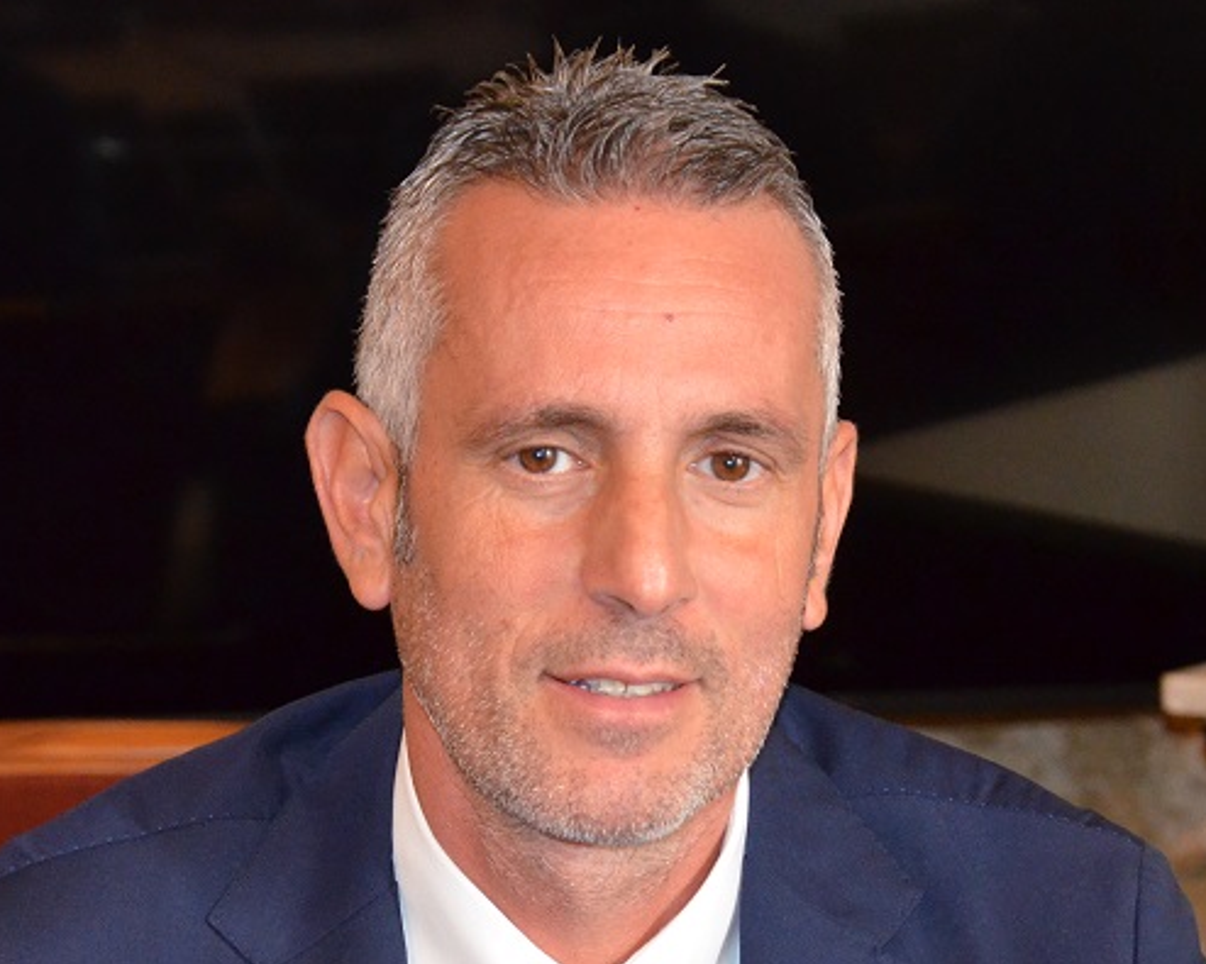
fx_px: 5888
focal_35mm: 165
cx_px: 574
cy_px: 683
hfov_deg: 11.7
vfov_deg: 9.4
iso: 3200
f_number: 5
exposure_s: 1/60
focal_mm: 58
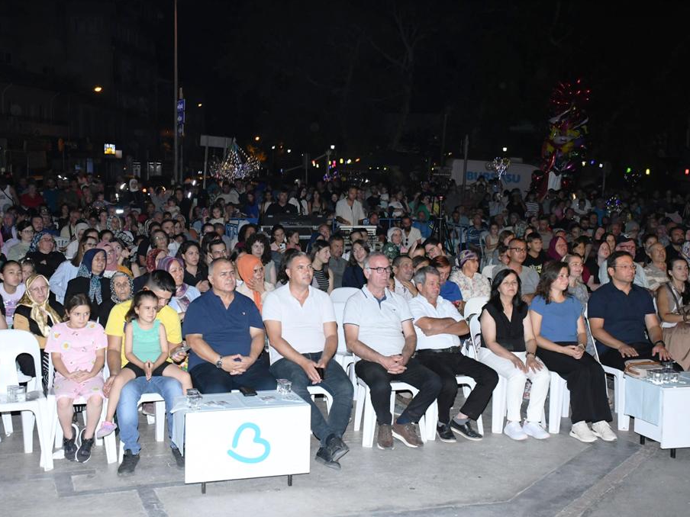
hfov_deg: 38.9
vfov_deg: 29.7
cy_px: 259
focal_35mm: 49
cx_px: 324
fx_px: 977
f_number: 8
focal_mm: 30
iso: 2500
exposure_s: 1/160
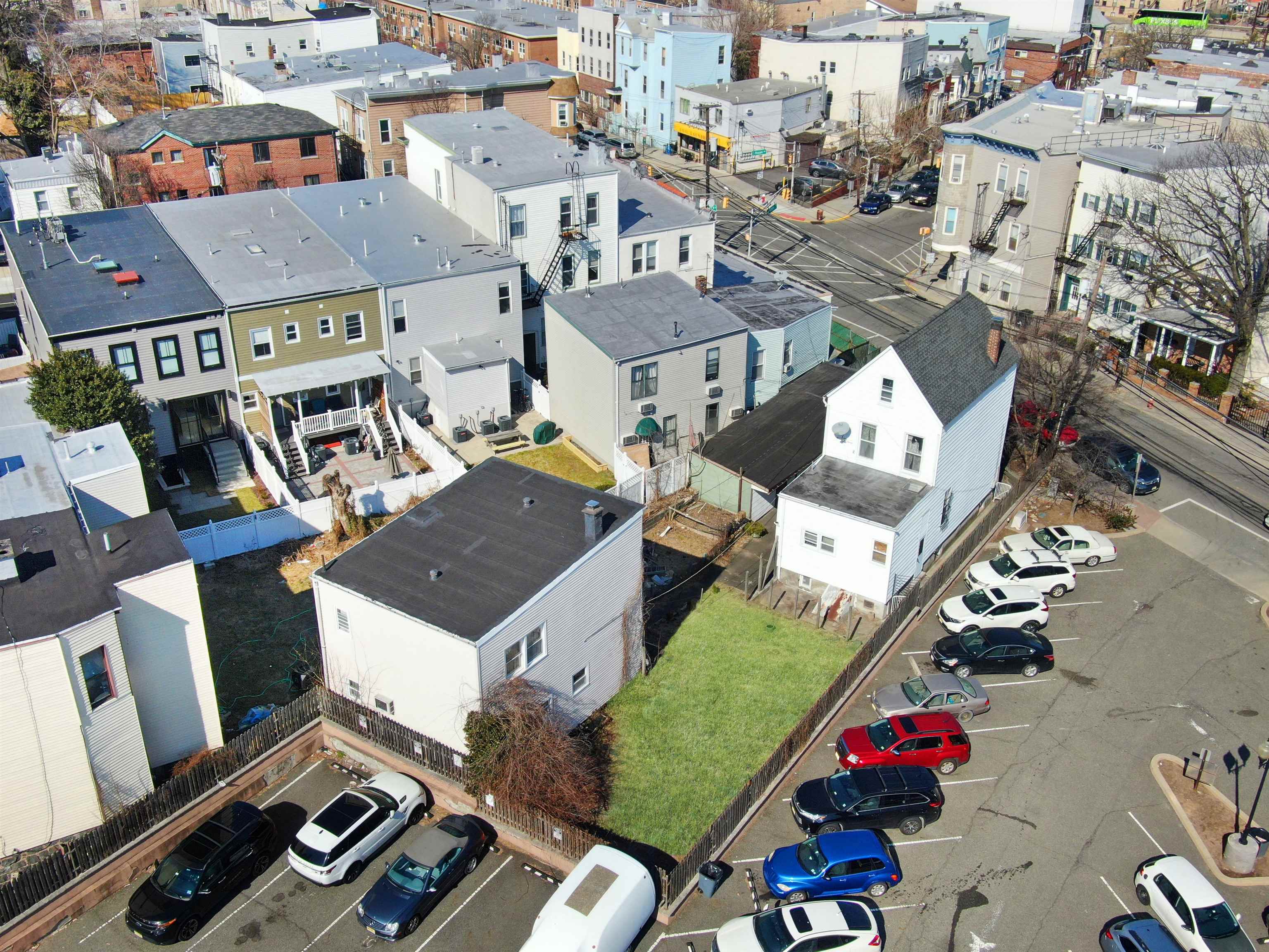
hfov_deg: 54.0
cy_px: 476
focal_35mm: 34
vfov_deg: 41.8
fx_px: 1246
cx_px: 634
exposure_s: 1/1250
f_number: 3.2
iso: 100
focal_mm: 5.82
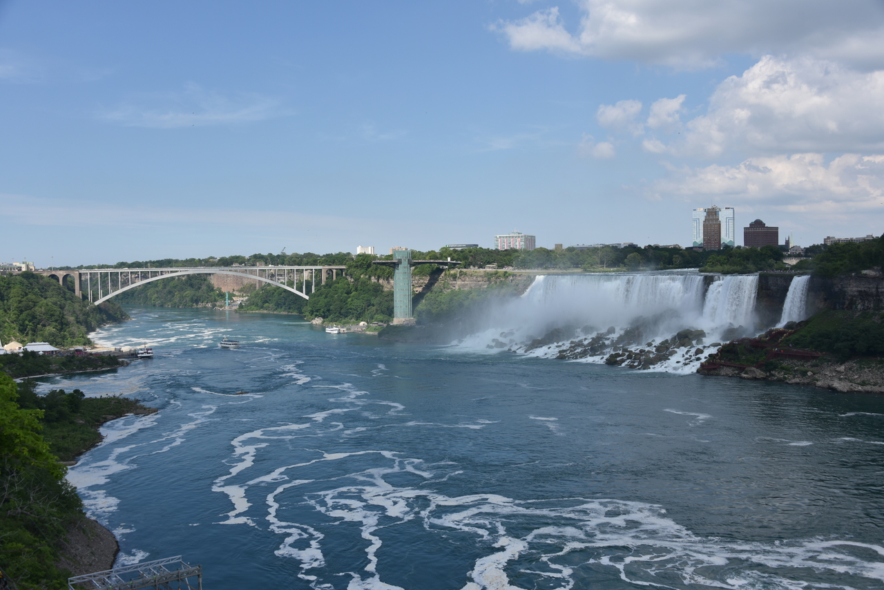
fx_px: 835
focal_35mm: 34
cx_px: 442
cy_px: 295
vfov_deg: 38.9
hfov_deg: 55.8
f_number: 9
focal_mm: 34
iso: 100
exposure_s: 1/320
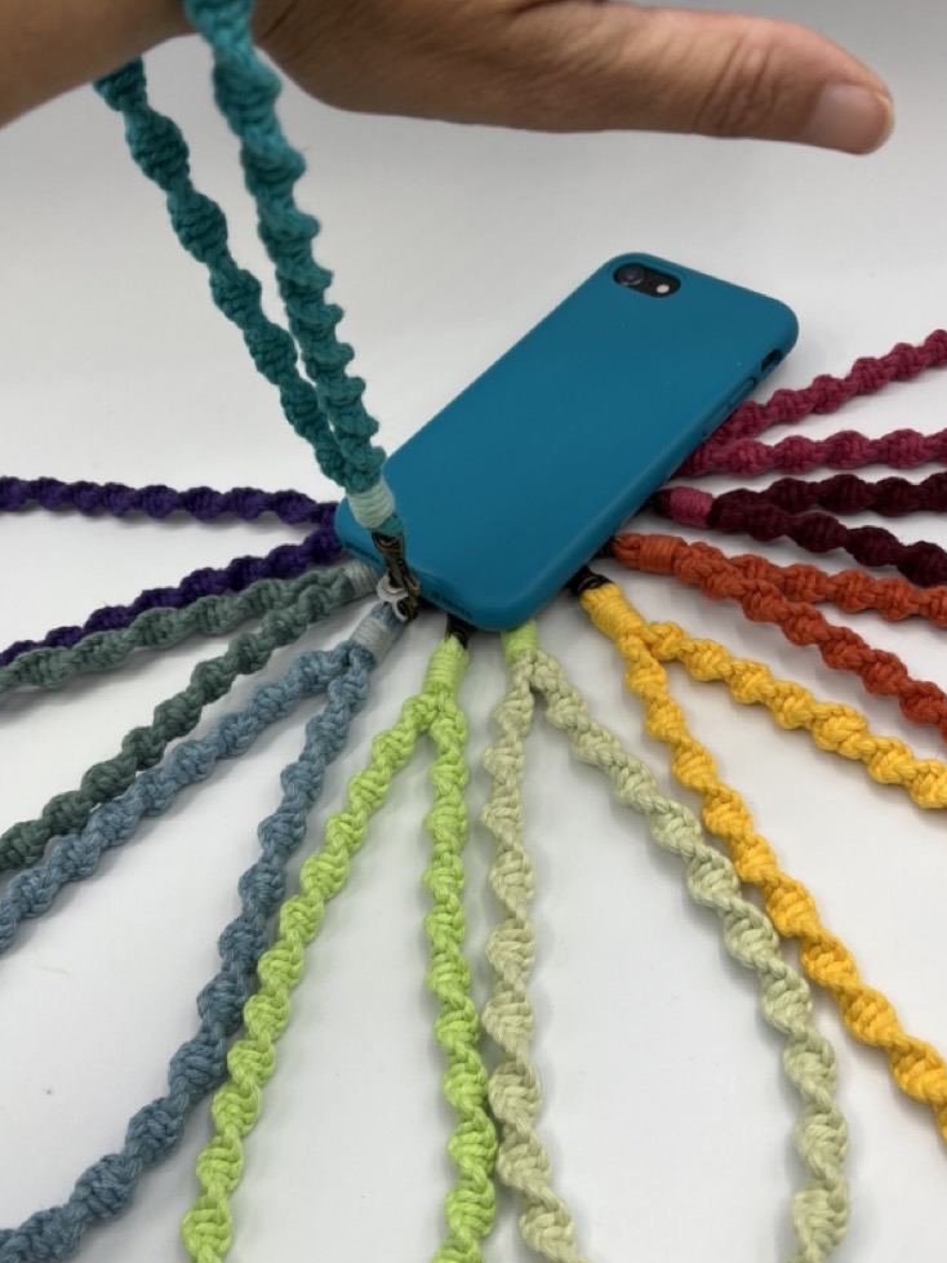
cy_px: 681
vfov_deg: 53.9
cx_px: 506
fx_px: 1240
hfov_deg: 41.8
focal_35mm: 34
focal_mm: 5.1
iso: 50
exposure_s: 1/307
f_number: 1.6
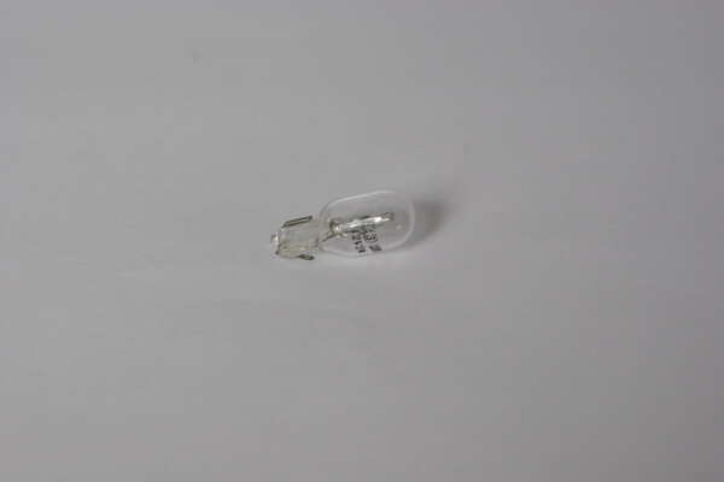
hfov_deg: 17.1
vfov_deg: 11.4
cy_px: 241
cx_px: 362
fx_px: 2413
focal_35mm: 120
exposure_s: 1/90
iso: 800
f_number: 8
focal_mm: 80
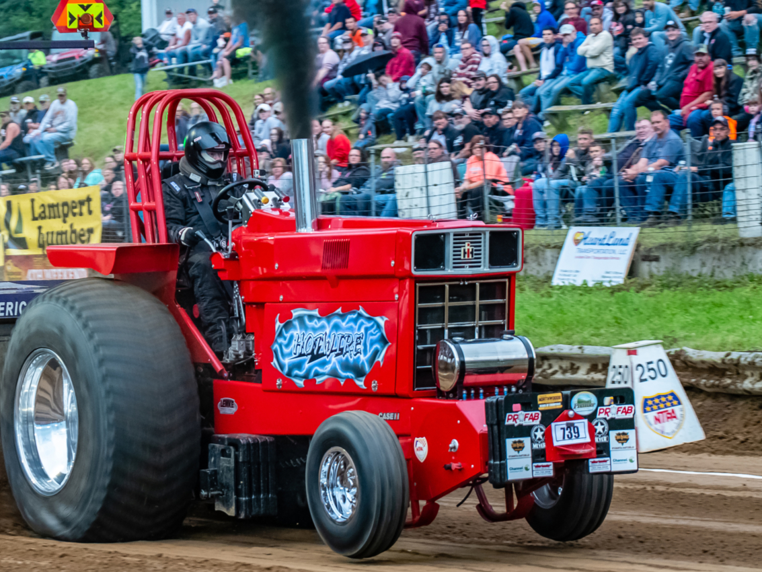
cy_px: 285
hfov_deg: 14.2
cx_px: 333
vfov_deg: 10.7
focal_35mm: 139
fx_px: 3050
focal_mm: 85
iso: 1000
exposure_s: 1/250
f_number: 2.8
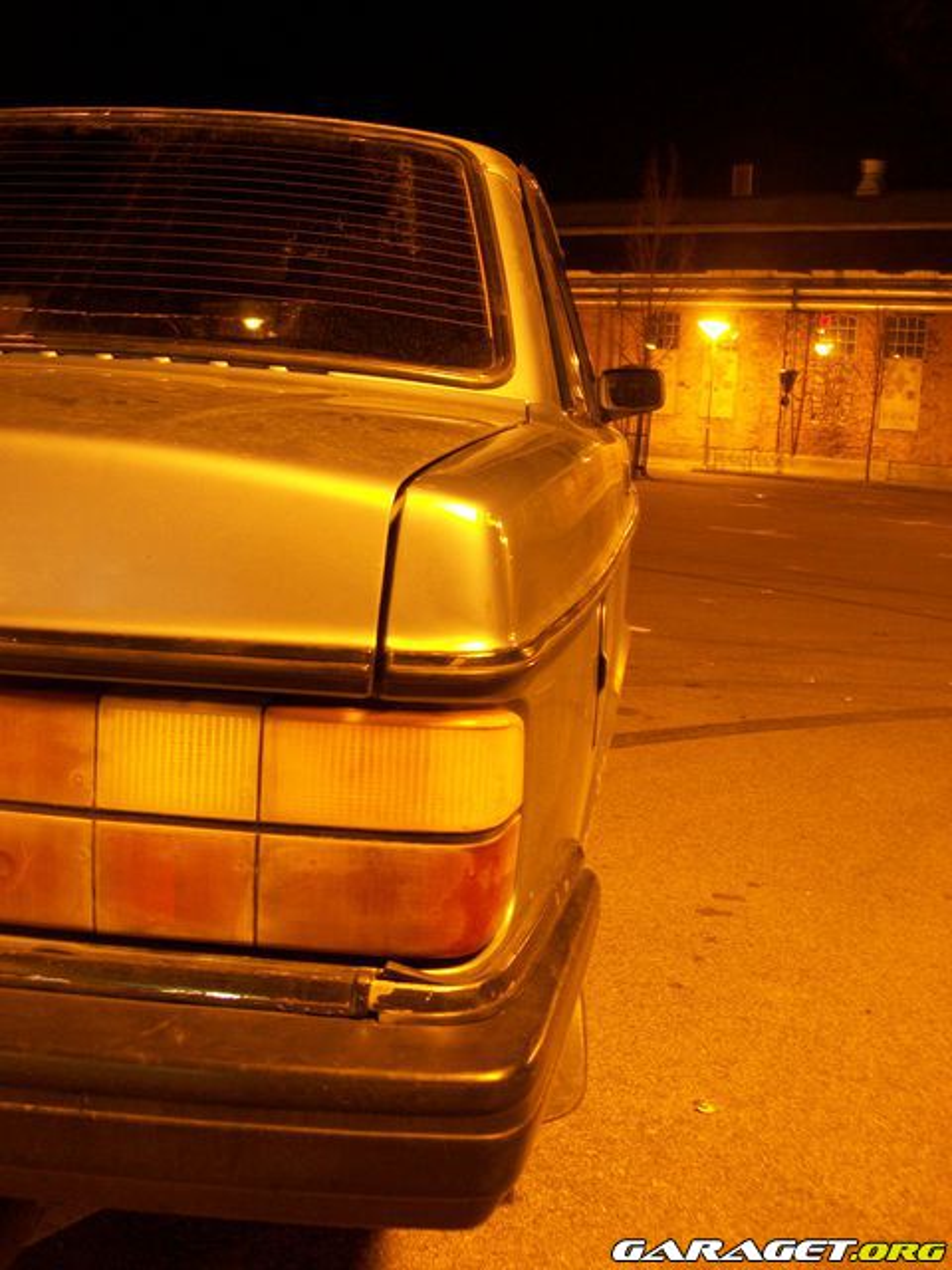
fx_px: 1320
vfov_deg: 51.4
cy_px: 635
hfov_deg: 39.7
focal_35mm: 36
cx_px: 476
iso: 80
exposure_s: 2
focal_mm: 6
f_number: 2.7
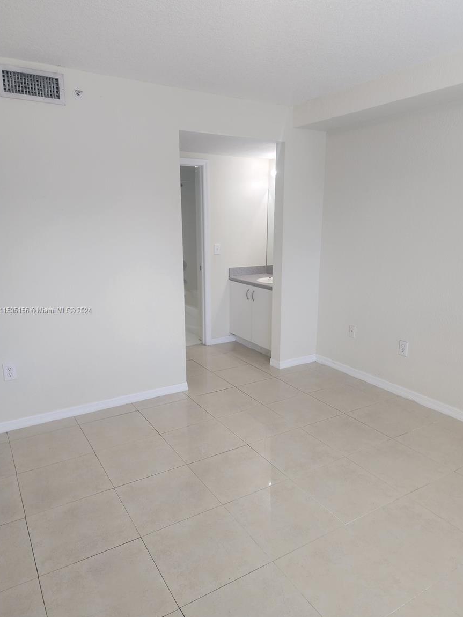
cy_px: 311
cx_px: 234
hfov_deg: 56.8
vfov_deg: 71.6
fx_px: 428
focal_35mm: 24
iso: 80
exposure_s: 1/120
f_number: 1.8
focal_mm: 6.4
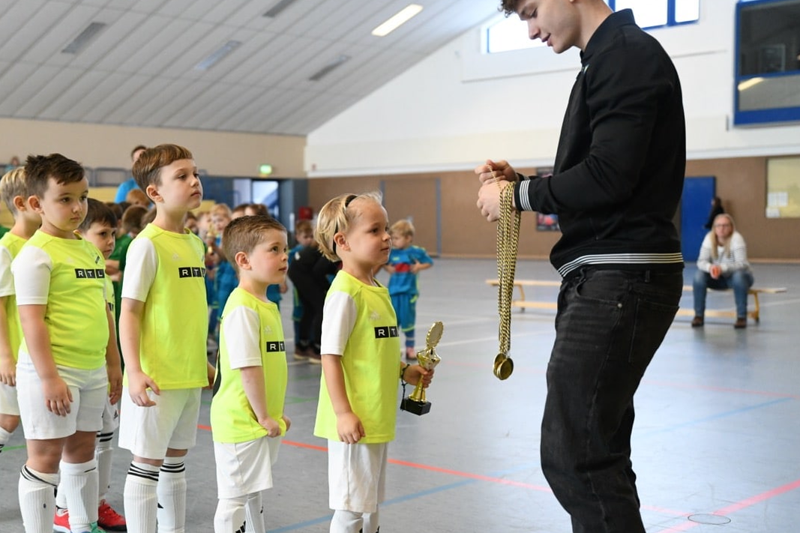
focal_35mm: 54
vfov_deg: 25.0
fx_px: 1200
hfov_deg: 36.8
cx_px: 358
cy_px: 285
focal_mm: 45
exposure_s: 1/640
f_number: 2.8
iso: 5000
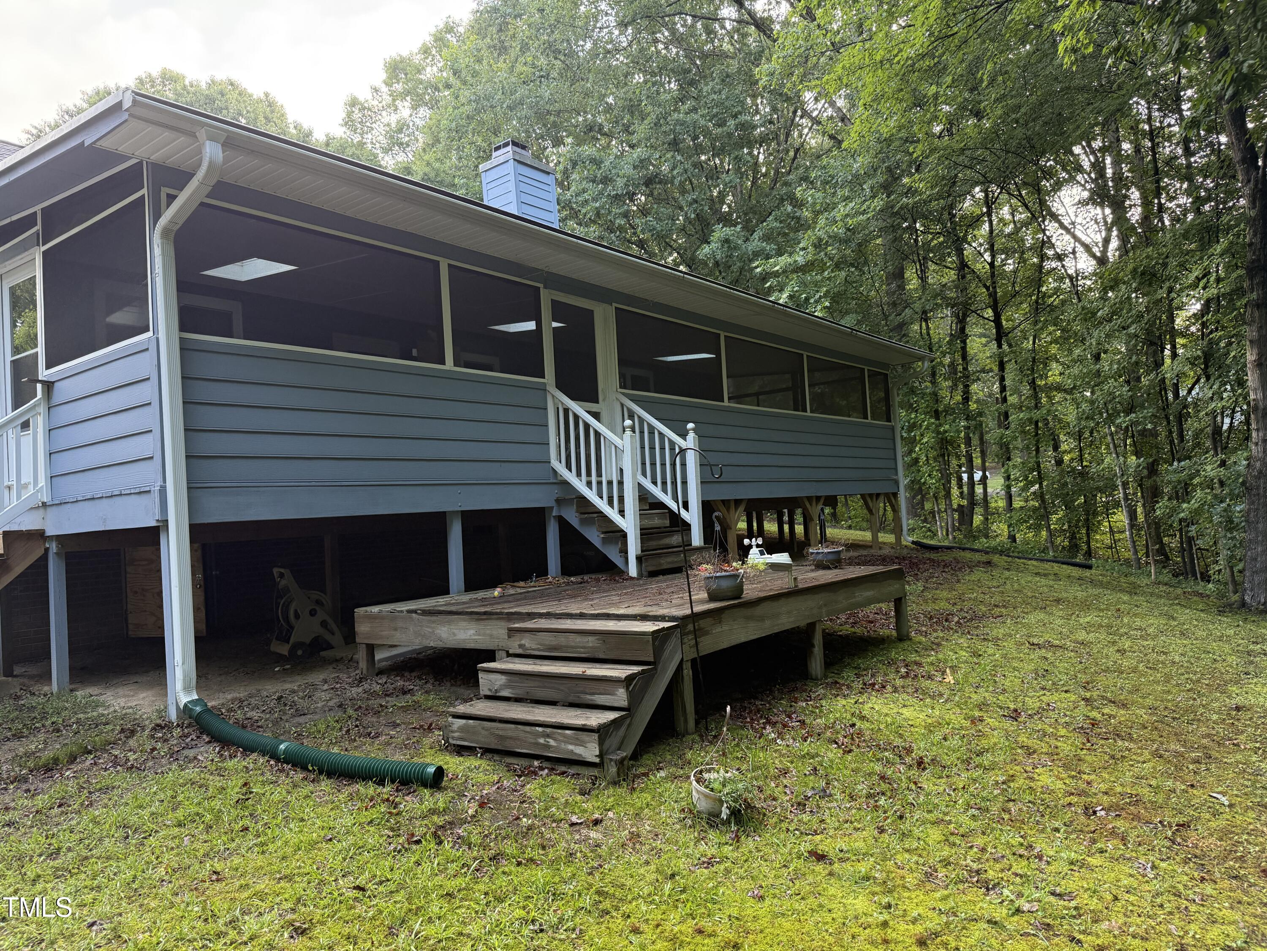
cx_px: 634
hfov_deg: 71.6
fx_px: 878
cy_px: 476
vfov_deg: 56.8
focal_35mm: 24
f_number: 1.78
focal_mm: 6.76
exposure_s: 1/123
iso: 200
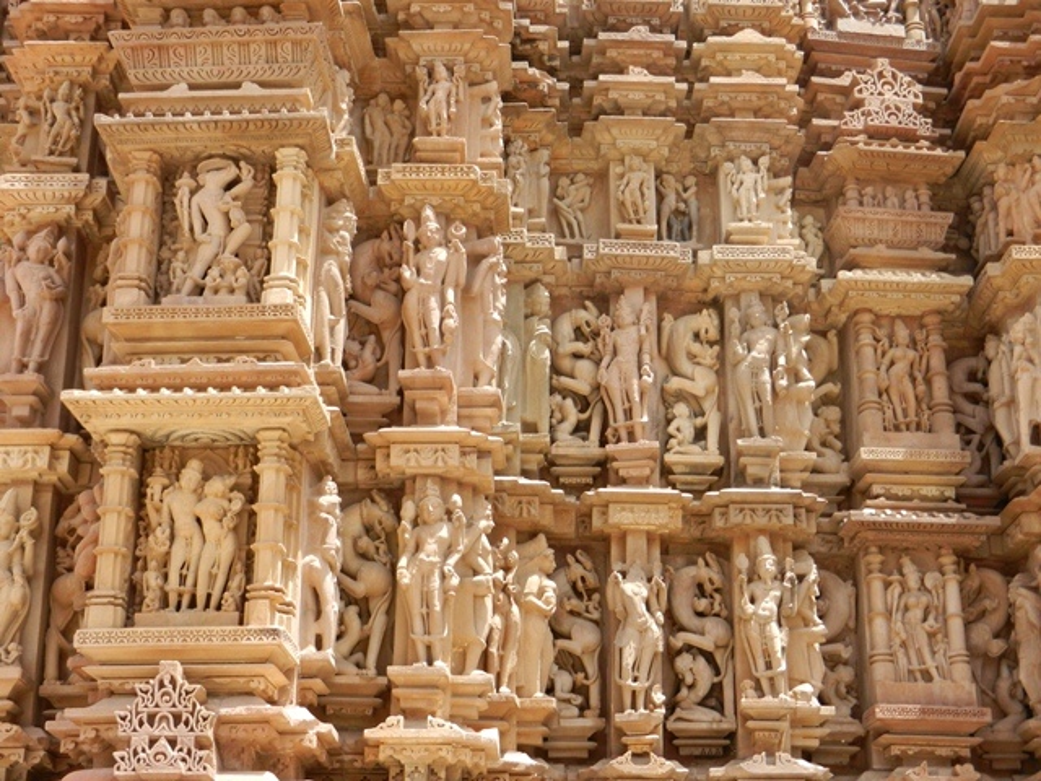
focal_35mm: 53
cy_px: 390
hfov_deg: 36.2
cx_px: 520
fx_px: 1594
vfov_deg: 27.5
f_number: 4.4
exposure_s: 1/250
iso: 160
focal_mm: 9.4
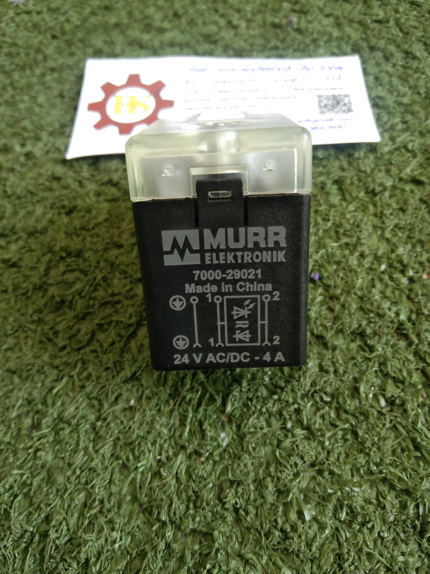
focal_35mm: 30
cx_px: 215
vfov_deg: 60.0
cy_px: 287
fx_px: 497
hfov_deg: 46.8
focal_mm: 3.65
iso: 117
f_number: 2.2
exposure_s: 1/100
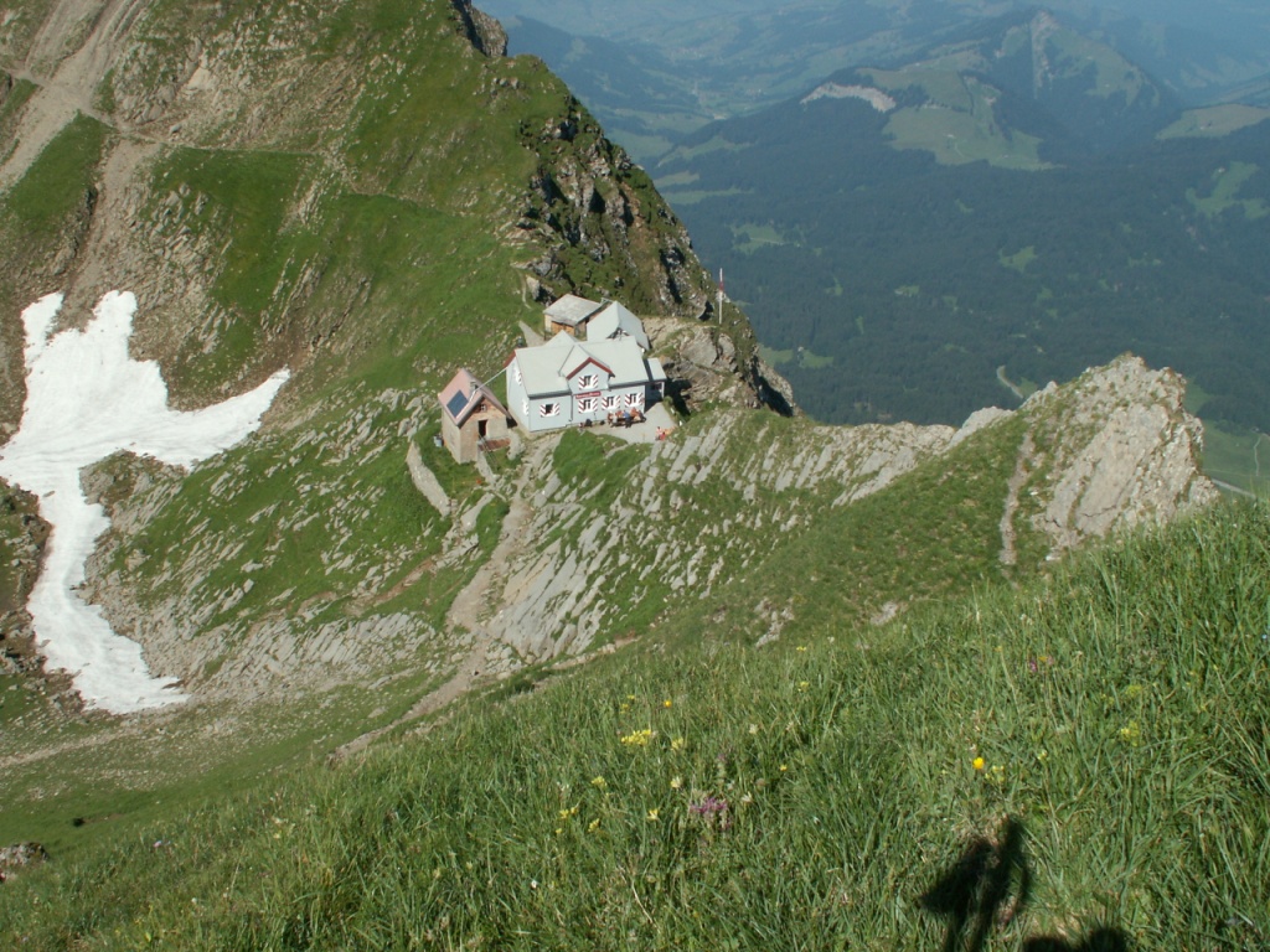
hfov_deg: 52.6
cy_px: 476
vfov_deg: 40.7
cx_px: 635
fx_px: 1284
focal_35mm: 35
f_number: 8
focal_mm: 5.86
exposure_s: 1/200
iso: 50
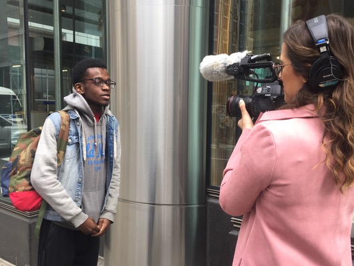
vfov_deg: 40.7
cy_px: 146
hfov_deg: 52.6
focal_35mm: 35
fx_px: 358
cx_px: 182
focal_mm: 4.15
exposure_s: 1/120
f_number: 2.2
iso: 32
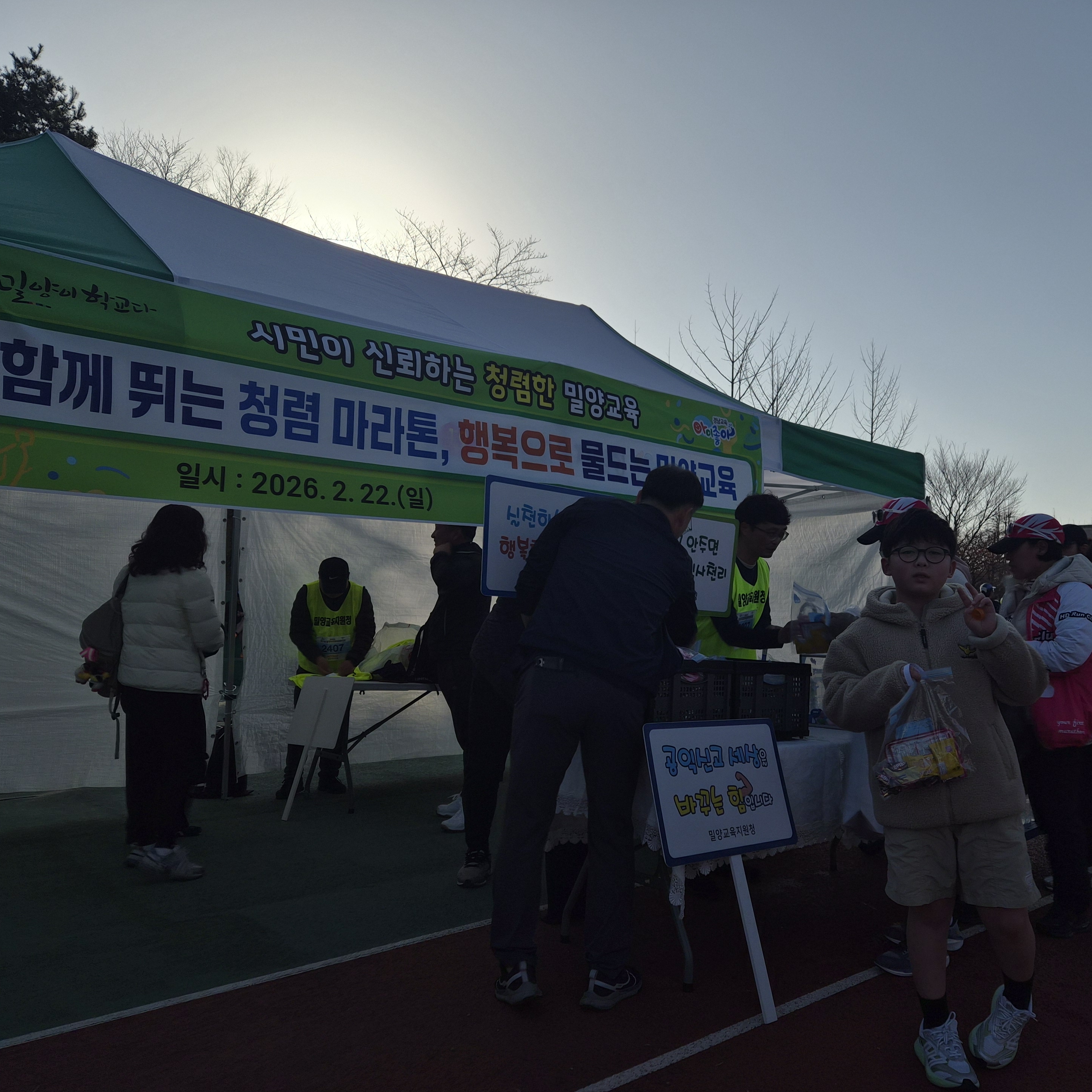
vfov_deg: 57.3
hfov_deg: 57.1
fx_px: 999
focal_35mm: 28
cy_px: 560
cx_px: 615
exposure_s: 1/7696
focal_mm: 5.4
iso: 32
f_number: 1.8
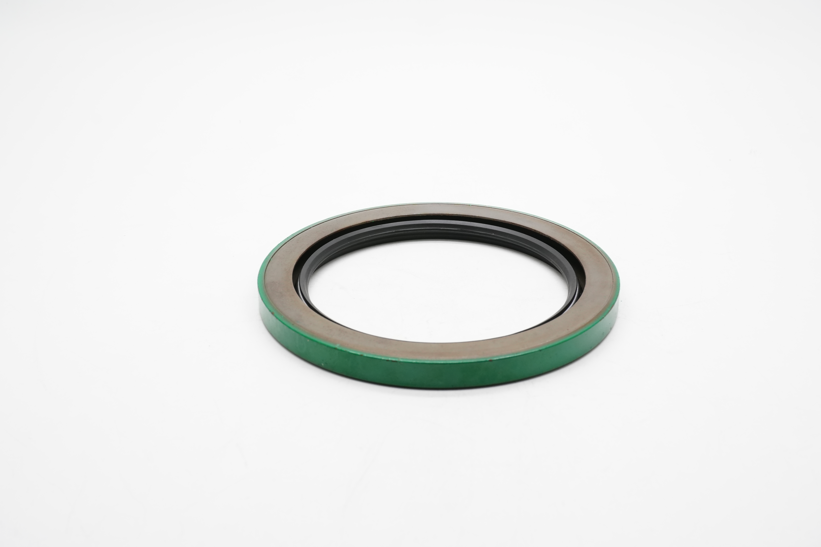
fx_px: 1095
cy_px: 274
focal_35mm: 48
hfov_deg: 41.1
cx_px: 410
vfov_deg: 28.1
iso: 800
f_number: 11
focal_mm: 32
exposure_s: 1/60
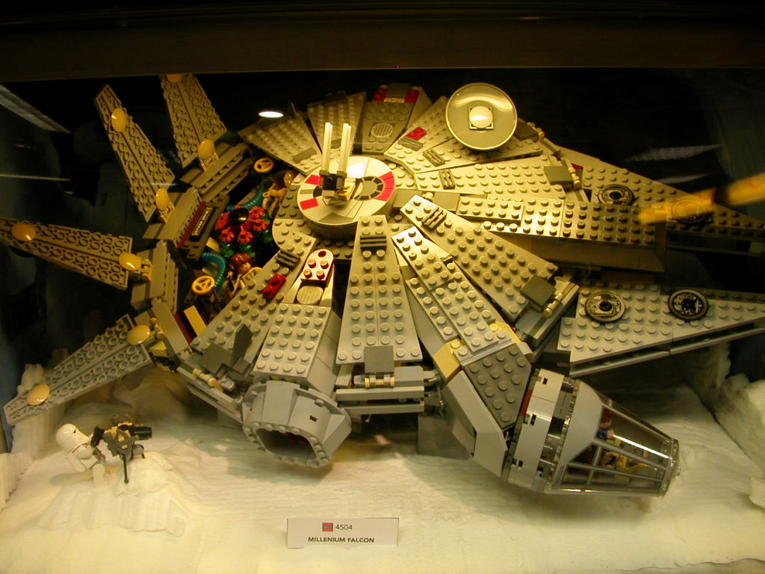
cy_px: 287
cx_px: 382
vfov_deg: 38.7
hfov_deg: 50.1
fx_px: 818
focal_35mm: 37
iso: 100
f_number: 2.7
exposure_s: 1/59.7
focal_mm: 5.6
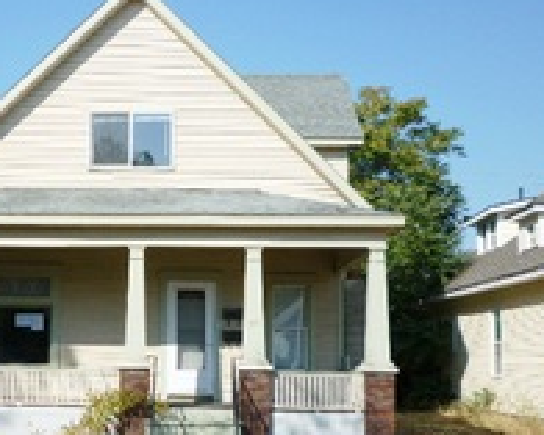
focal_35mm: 50
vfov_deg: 30.1
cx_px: 130
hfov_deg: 36.4
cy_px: 285
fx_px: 805
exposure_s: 1/640
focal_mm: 5.2
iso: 80
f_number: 4
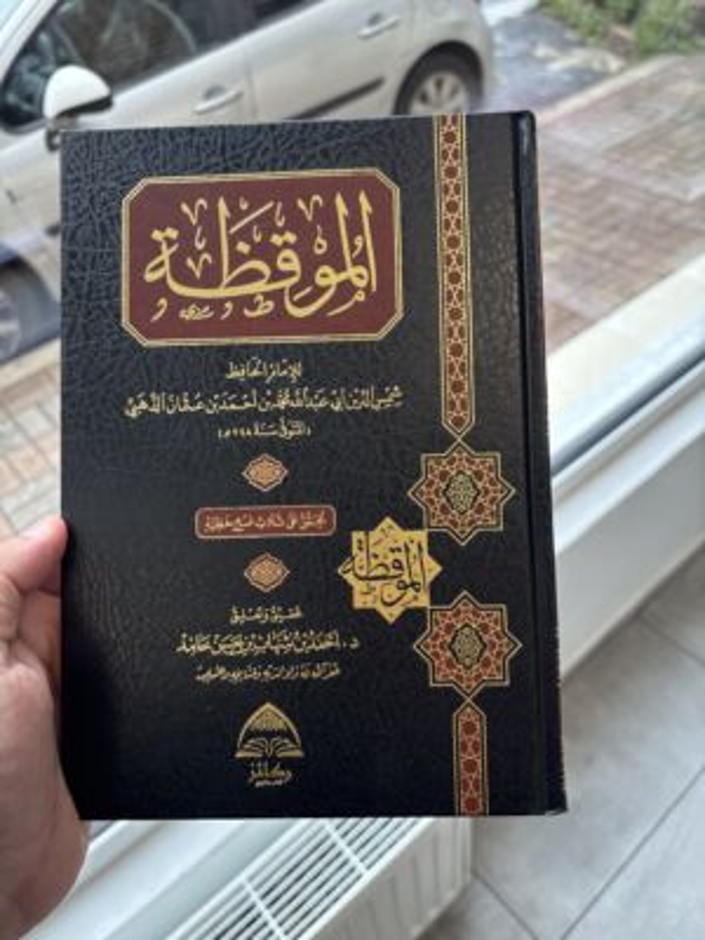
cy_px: 470
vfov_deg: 67.3
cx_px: 352
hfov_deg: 53.1
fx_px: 706
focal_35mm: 26
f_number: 1.6
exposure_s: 1/100
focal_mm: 5.96
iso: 50
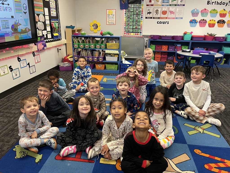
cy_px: 86
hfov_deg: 67.3
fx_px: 173
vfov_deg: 53.1
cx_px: 115
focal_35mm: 26
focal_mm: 5.1
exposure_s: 1/60
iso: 160
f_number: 1.6
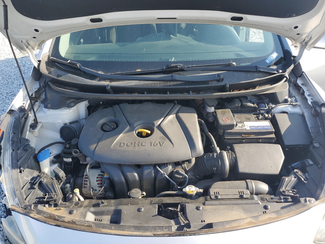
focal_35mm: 26
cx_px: 162
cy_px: 122
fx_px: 244
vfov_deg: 53.1
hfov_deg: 67.3
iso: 50
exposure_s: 1/625
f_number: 1.5
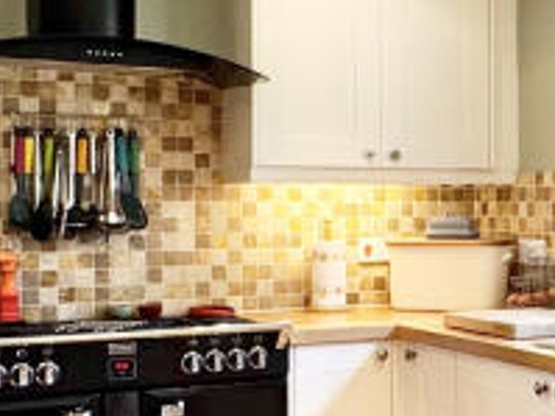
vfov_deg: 20.4
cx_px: 524
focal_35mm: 72
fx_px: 1154
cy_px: 221
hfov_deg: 26.0
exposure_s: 1/100
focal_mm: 2.22
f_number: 2.2
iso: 125
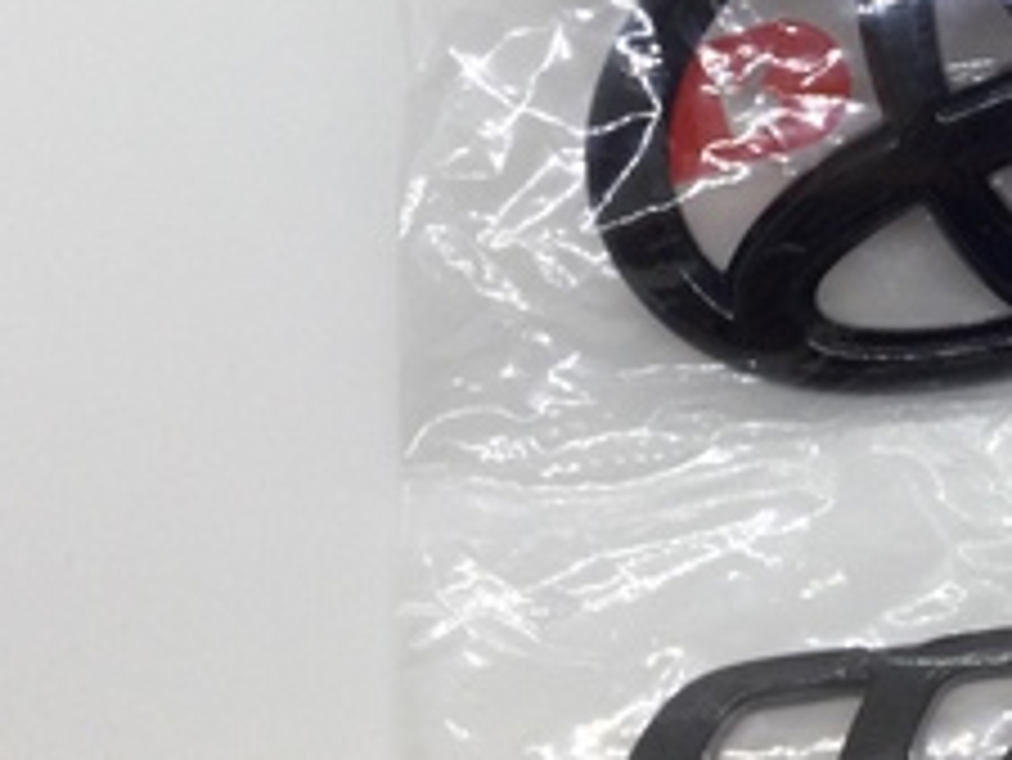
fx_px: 2574
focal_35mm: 88
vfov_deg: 16.2
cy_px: -139
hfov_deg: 20.9
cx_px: 1165
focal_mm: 3.3
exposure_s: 1/60
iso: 32
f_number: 2.4
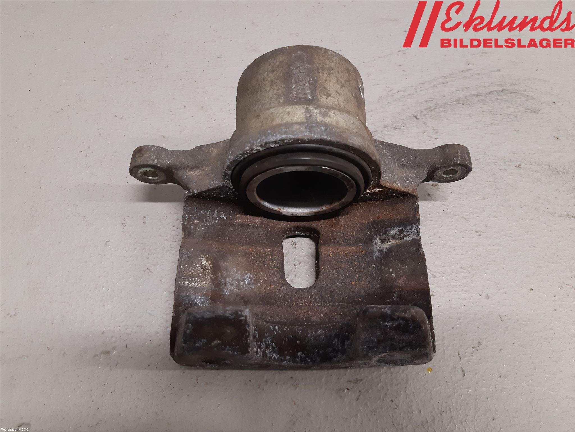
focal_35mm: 26
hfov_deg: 67.3
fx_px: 432
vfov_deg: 53.1
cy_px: 216
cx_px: 288
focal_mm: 3.93
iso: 160
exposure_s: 1/50
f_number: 1.7
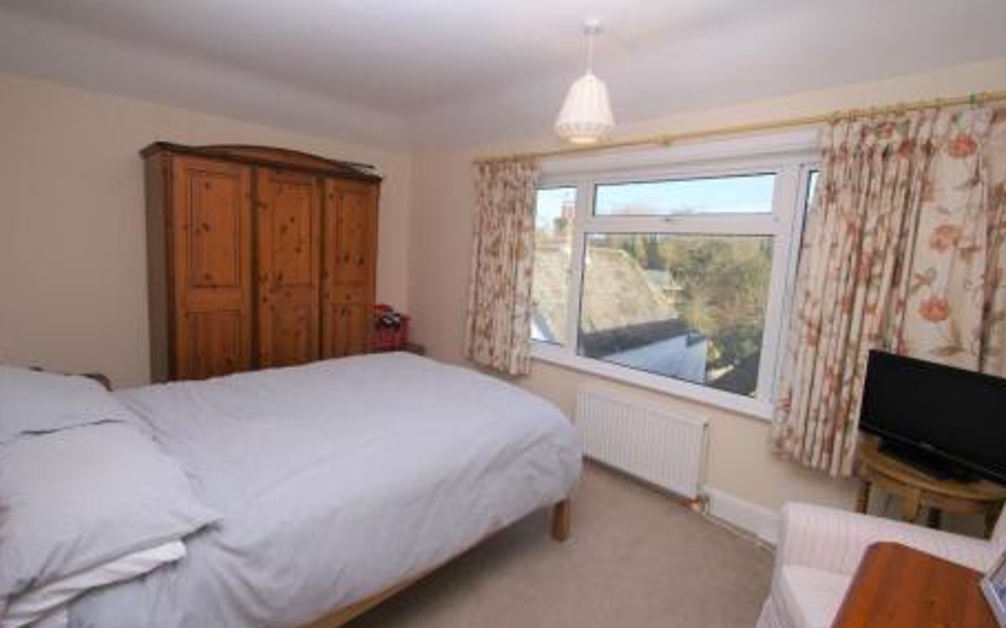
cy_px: 300
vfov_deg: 71.2
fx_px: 439
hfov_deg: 97.8
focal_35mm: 16
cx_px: 484
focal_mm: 10
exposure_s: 1/125
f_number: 6.3
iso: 100
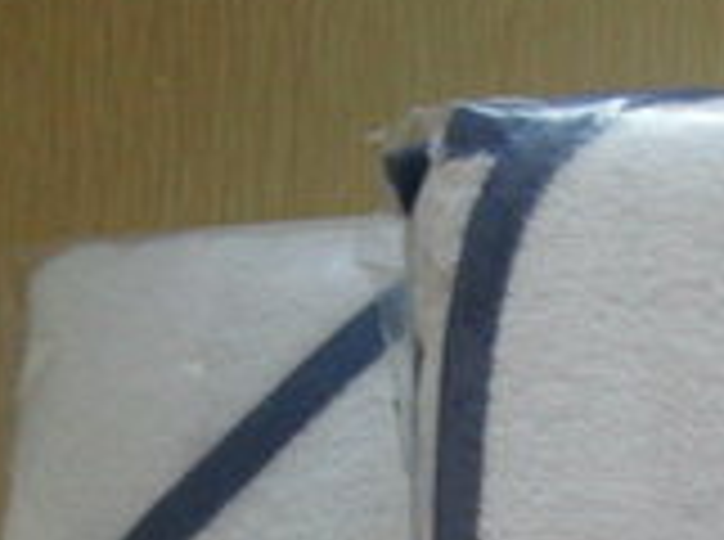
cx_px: 953
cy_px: 740
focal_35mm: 109
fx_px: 2275
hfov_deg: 17.0
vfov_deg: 13.0
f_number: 3.2
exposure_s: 1/20
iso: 200
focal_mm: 6.3
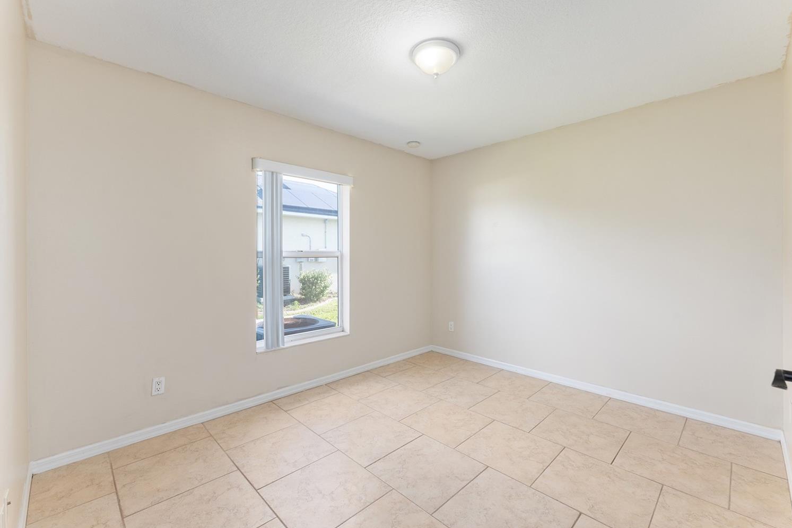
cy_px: 256
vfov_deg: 77.3
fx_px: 330
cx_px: 416
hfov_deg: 100.3
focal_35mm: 15
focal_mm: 14
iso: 400
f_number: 7.1
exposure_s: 1/8
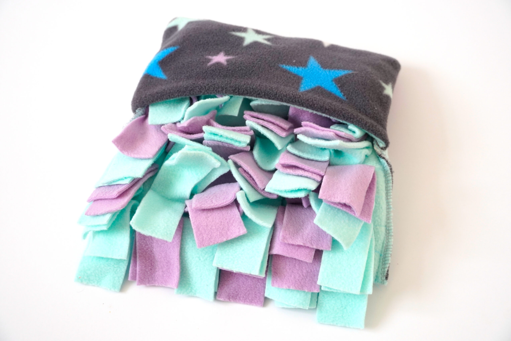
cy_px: 170
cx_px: 256
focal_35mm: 48
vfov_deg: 28.1
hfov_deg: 41.1
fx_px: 681
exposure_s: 1/50
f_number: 4.5
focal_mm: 32
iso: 640
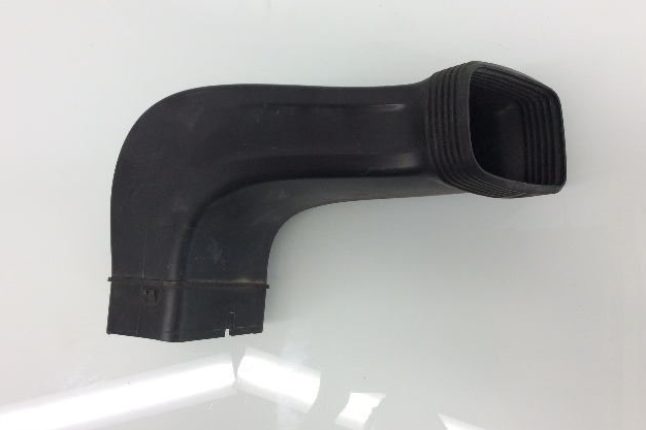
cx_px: 328
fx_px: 610
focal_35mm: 34
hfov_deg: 55.8
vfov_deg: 38.8
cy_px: 197
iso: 32
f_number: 2.4
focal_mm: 3.3
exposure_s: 1/40
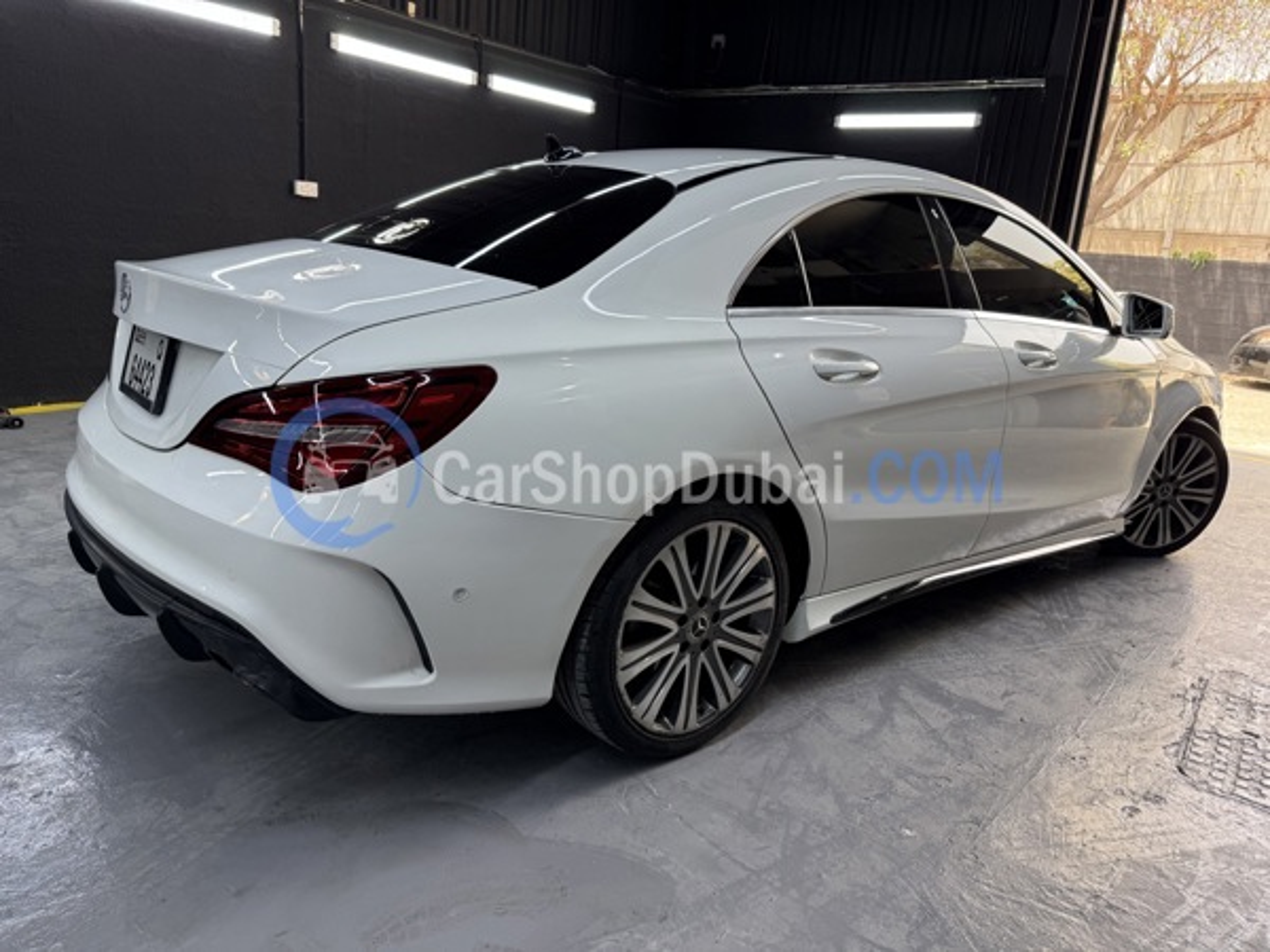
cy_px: 476
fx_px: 881
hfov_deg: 71.6
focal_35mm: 24
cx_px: 635
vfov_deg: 56.8
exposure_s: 1/230
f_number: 1.78
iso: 100
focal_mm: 6.76
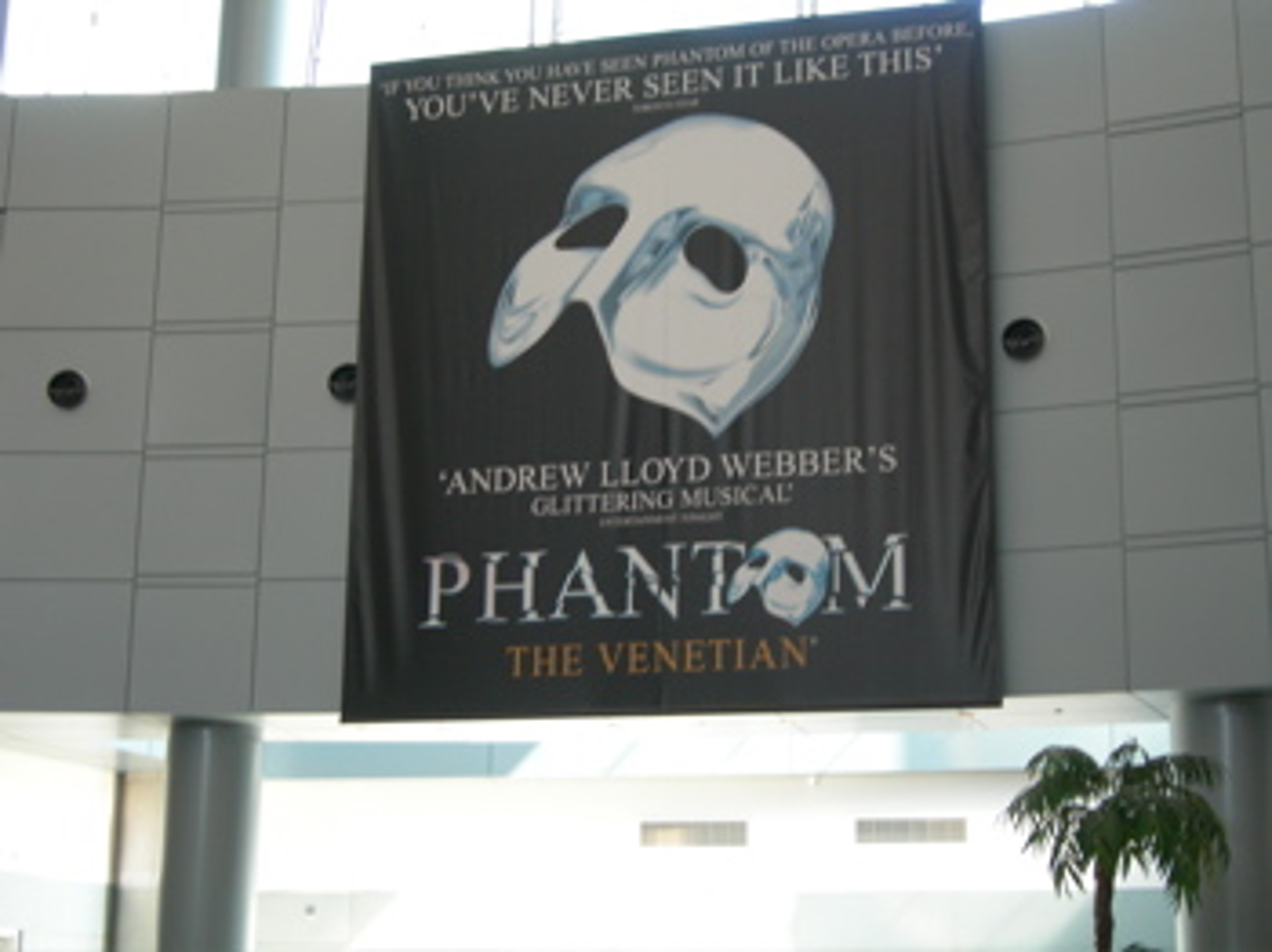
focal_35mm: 61
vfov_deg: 24.0
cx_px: 636
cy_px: 476
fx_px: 2240
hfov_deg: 31.7
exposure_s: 1/29.6
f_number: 3.5
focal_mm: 12.7
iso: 166
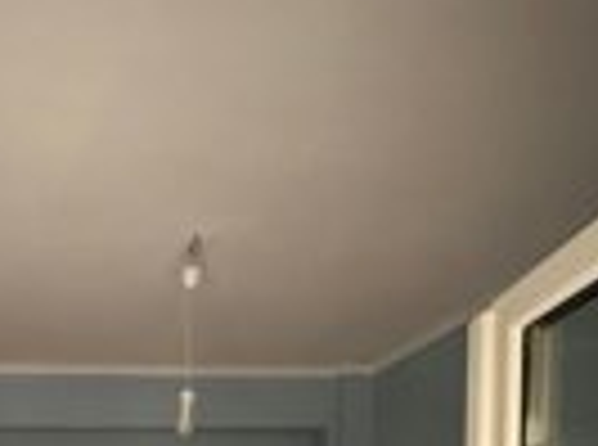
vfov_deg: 30.2
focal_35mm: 38
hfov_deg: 45.5
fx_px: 655
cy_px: 572
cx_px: 85
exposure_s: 1/99
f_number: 2.2
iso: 125
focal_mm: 2.22
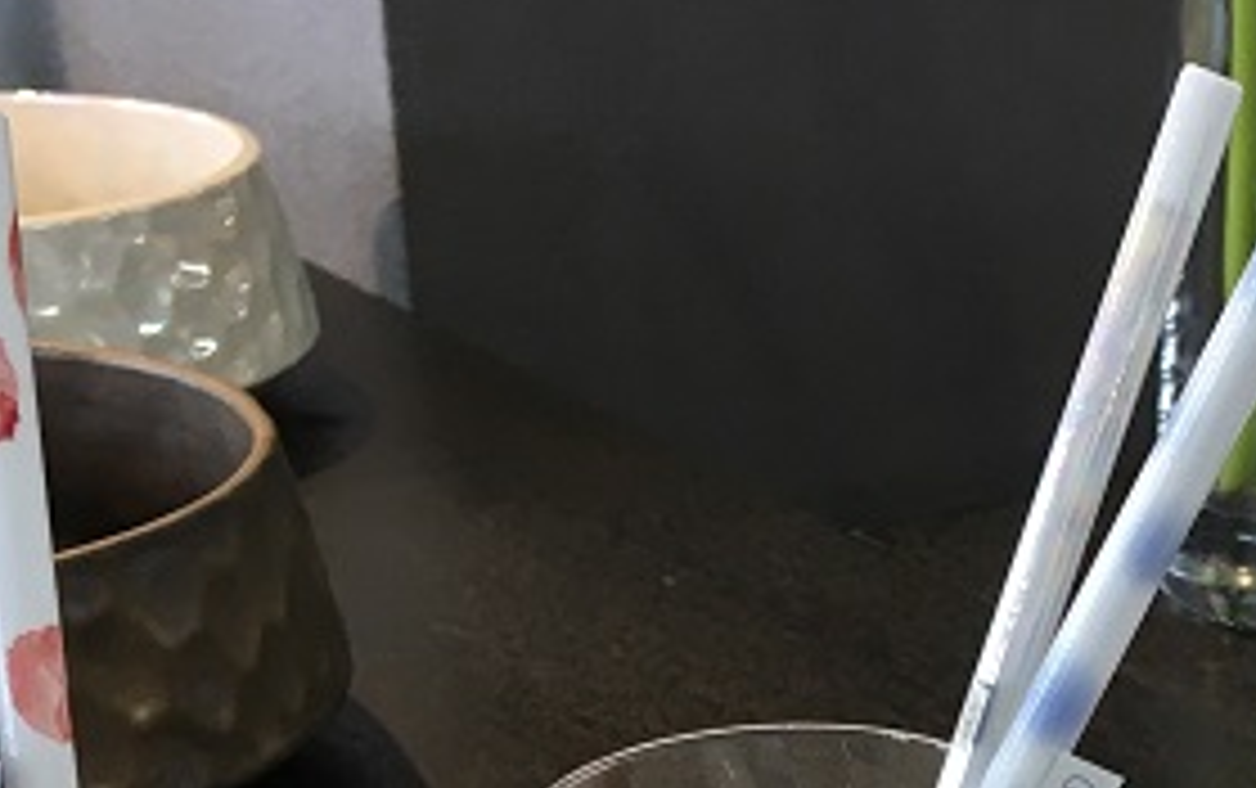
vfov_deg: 13.6
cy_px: 1319
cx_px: 1107
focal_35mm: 88
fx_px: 3015
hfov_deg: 23.0
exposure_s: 1/30
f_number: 2.2
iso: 25
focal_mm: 4.15
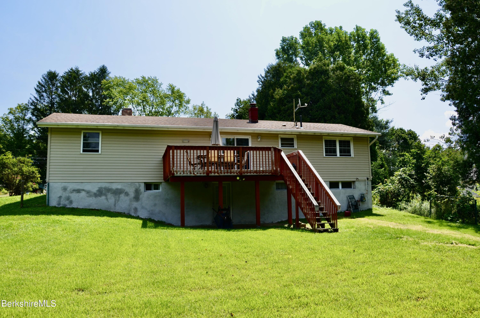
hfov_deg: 67.5
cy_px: 159
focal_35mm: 27
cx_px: 240
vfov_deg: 47.7
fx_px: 359
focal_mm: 18
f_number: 10
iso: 200
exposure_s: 1/250
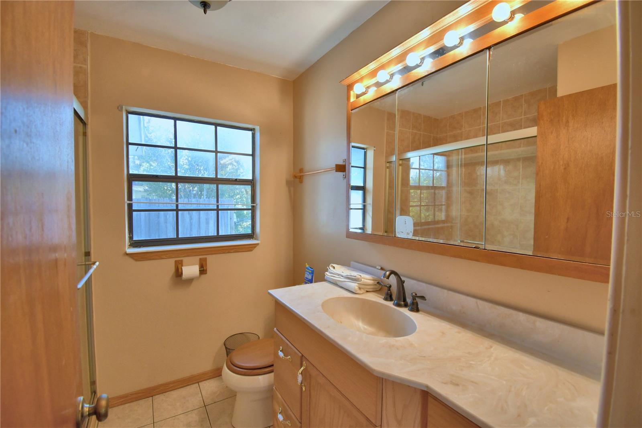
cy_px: 214
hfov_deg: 100.4
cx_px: 321
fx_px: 267
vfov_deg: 77.3
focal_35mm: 15
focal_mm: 10
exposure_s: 1/80
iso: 400
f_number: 4.5
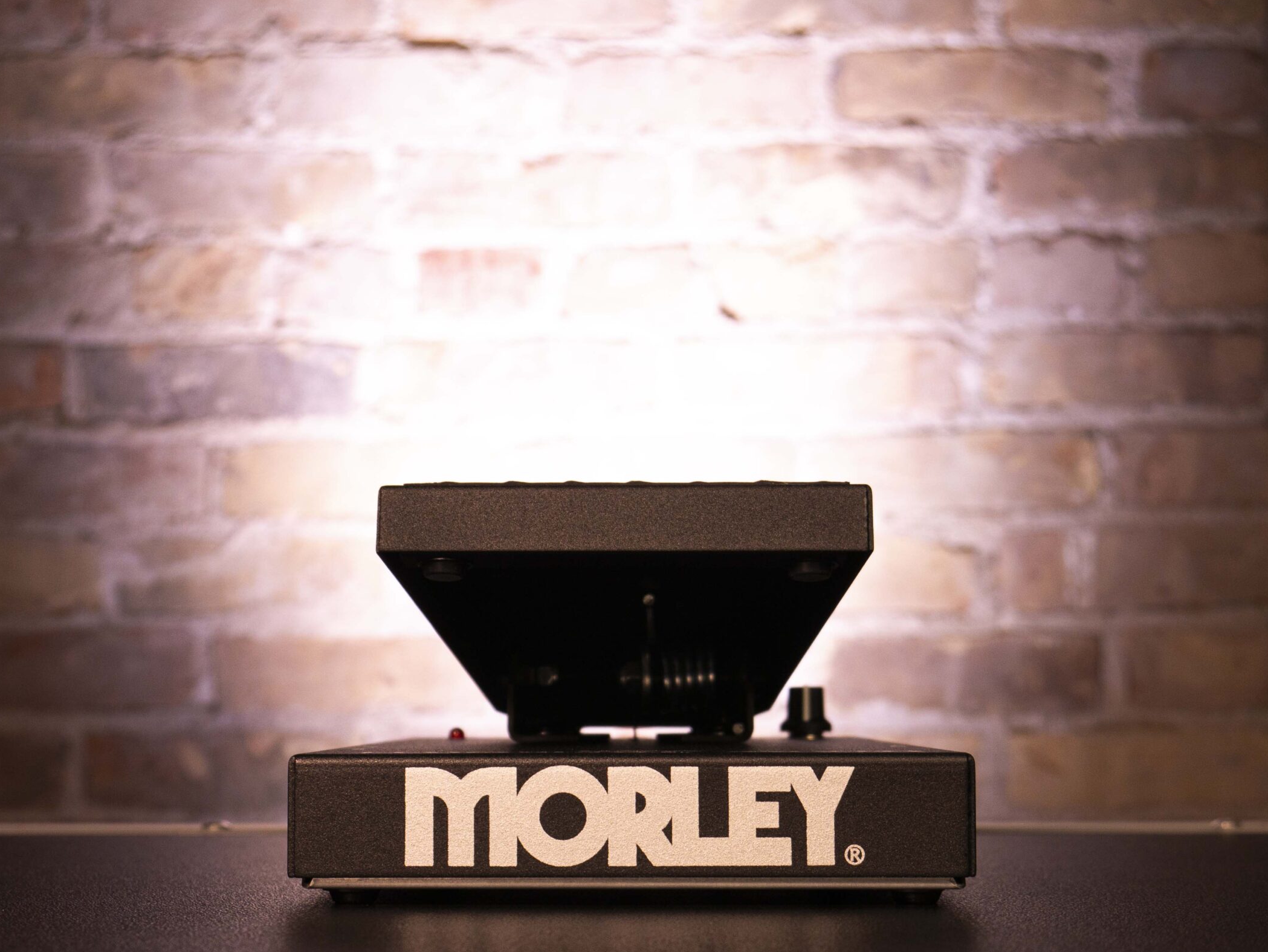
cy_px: 560
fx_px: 2235
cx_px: 606
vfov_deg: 24.0
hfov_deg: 31.7
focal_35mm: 61
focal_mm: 25
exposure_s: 1/25
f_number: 5.3
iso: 200
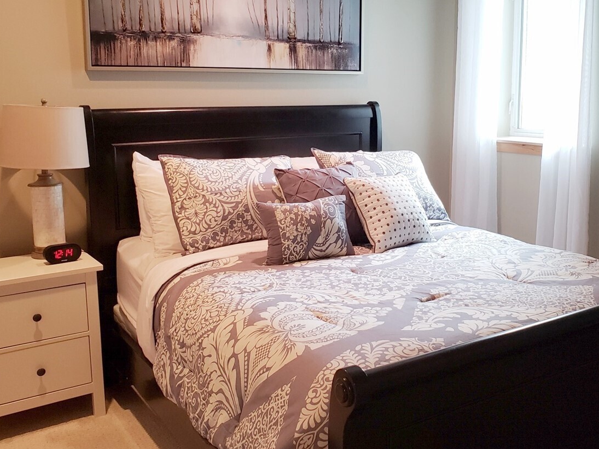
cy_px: 202
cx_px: 351
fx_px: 657
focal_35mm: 38
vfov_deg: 37.7
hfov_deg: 48.8
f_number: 2.4
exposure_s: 1/60
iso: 250
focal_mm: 4.3
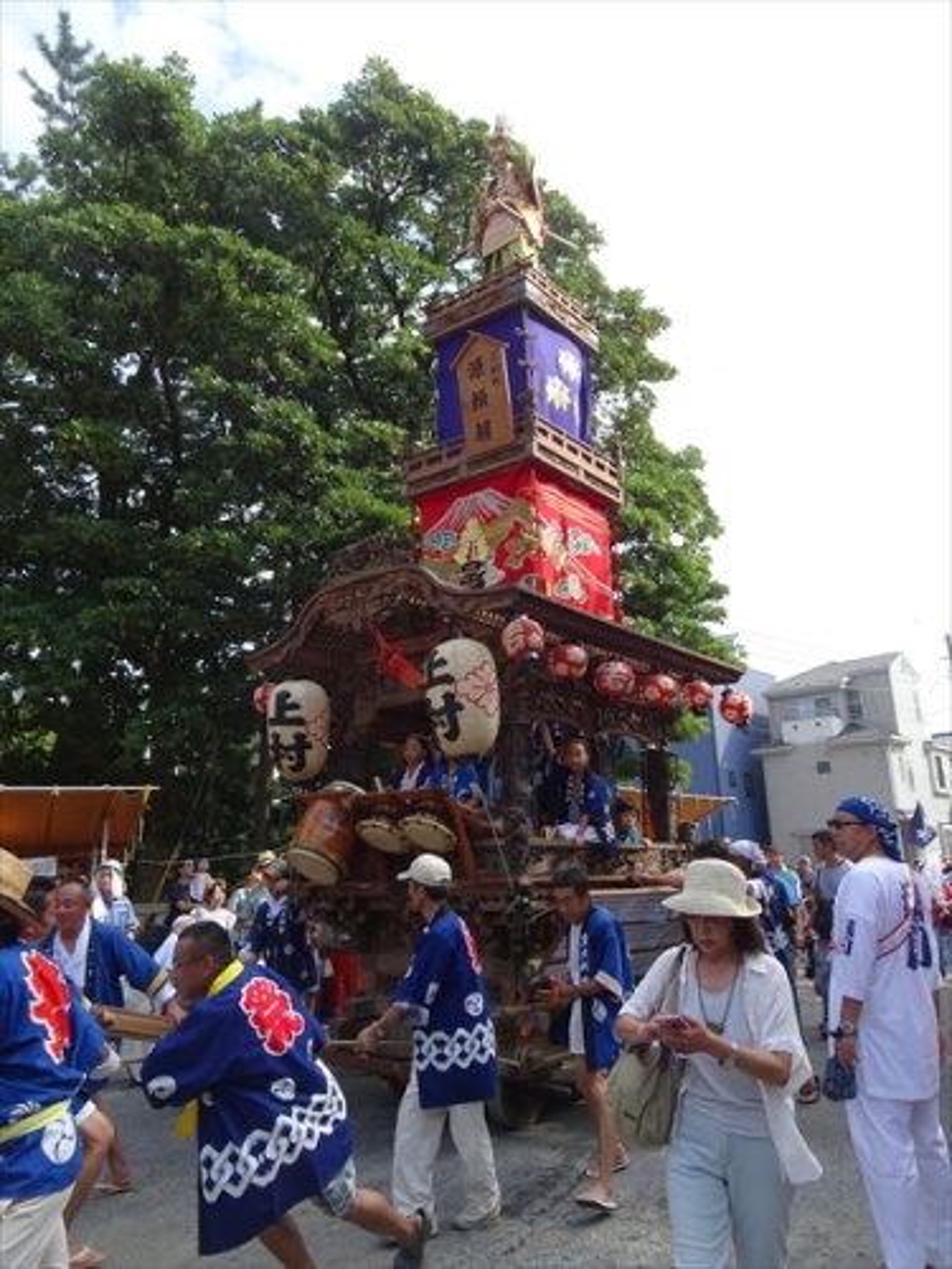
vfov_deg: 71.6
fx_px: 880
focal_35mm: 24
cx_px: 476
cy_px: 634
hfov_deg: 56.8
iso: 80
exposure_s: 1/400
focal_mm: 4.1
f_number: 3.5
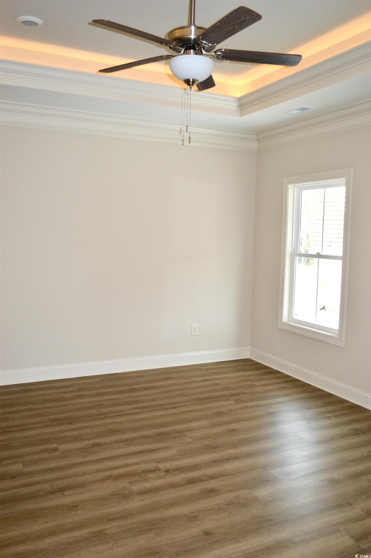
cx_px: 186
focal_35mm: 30
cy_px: 279
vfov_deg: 62.0
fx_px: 465
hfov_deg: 43.5
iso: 560
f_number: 3.8
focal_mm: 20
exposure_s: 1/60
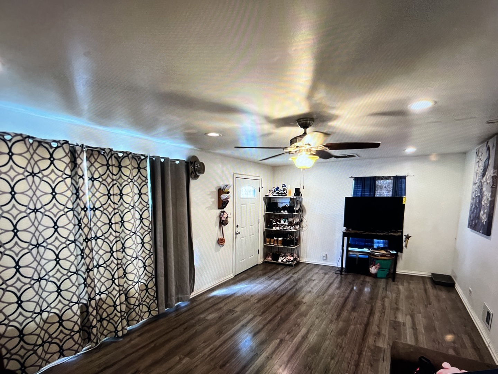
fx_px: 374
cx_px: 249
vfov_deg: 53.1
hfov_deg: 67.3
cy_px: 187
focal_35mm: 26
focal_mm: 5.7
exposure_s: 1/120
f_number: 1.5
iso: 64
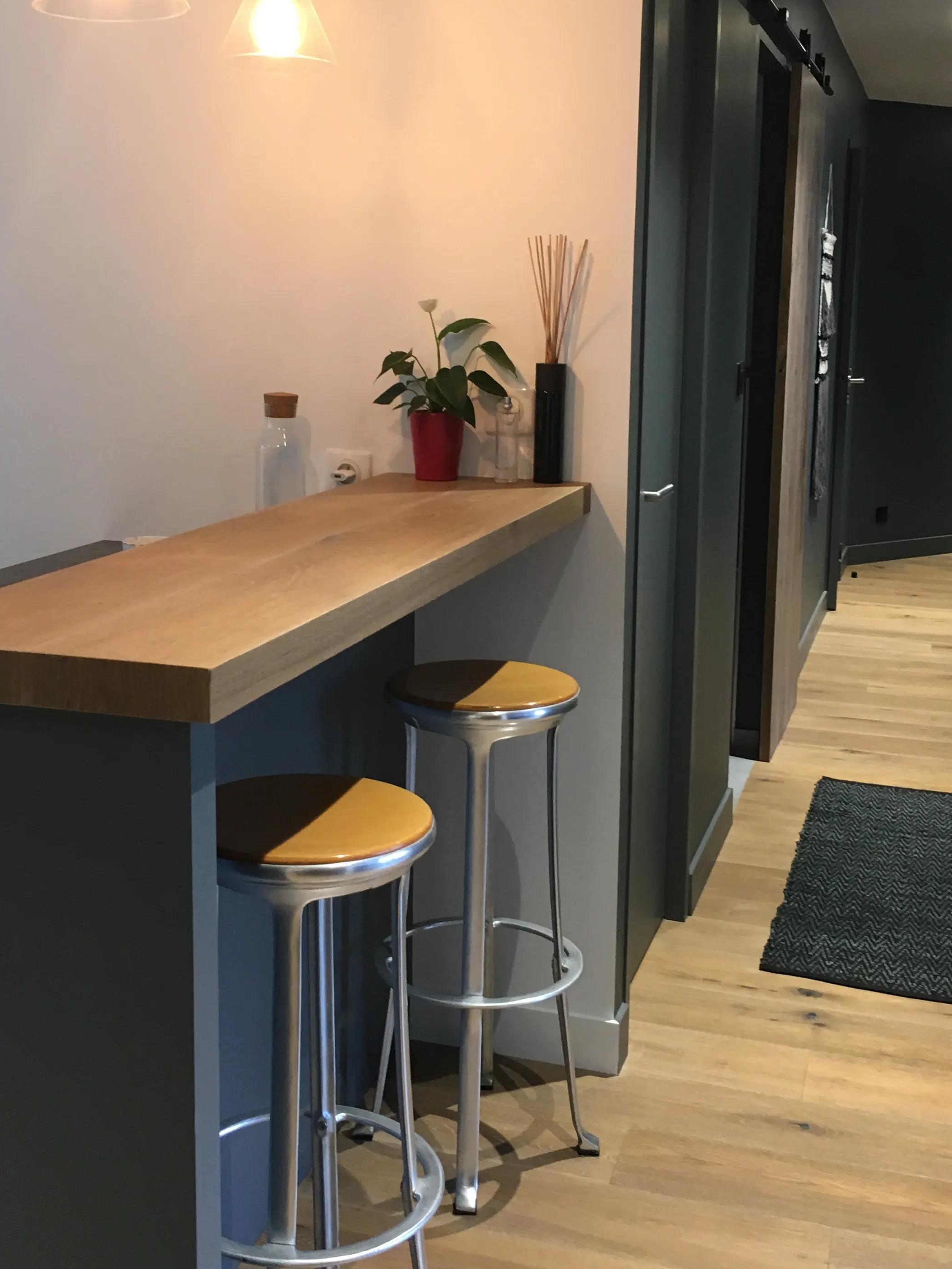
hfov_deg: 34.3
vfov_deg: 44.7
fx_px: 1540
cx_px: 423
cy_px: 555
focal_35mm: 42
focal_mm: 4.15
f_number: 2.2
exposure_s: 1/33
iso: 100
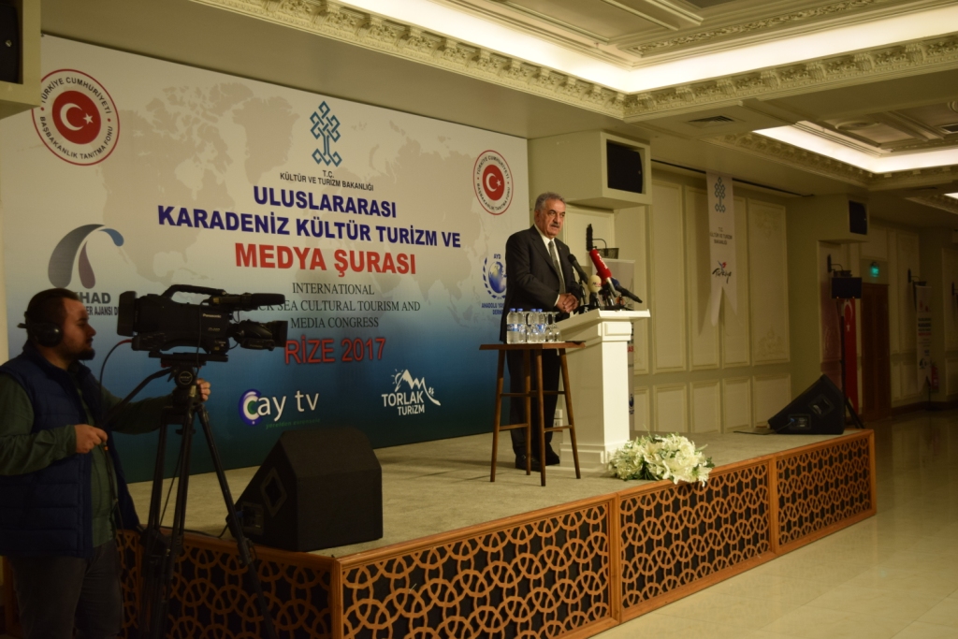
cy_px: 320
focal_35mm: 40
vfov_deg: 33.0
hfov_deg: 47.9
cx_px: 479
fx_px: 1078
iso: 500
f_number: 4
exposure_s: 1/60
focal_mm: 27
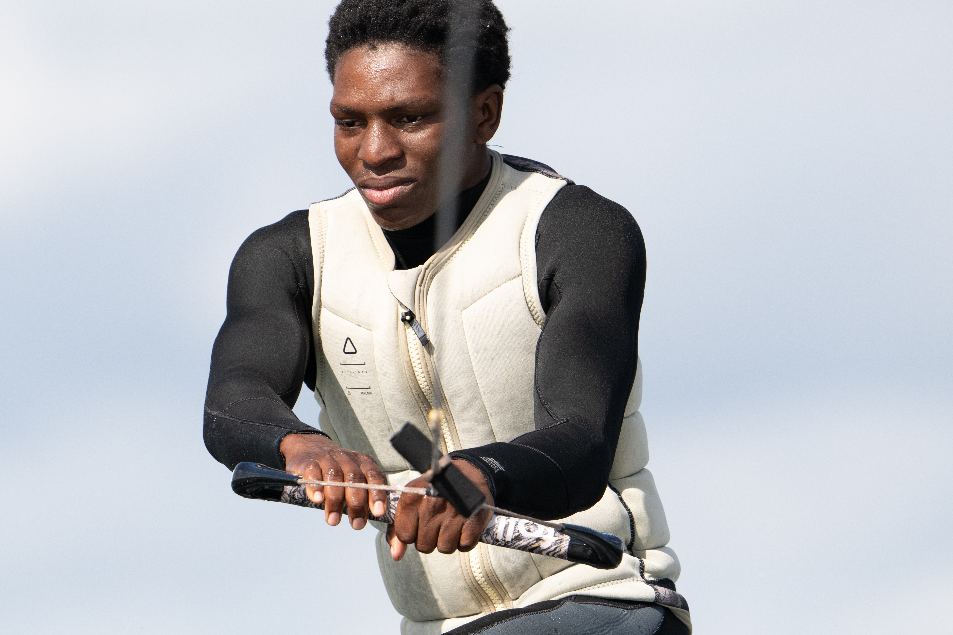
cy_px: 517
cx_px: 175
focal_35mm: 893
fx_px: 23637
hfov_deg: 2.3
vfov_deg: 1.5
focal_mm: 400
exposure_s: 1/2500
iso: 320
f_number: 5
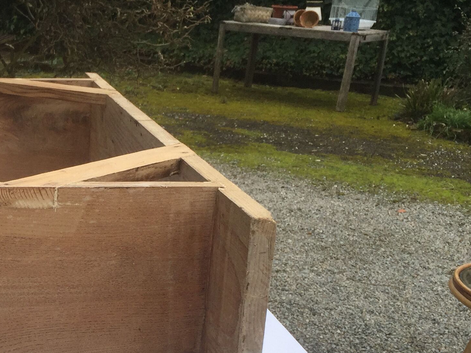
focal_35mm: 65
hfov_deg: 28.1
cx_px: 8
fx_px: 884
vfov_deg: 22.3
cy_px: 279
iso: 32
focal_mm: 4.15
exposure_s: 1/842
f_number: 2.2
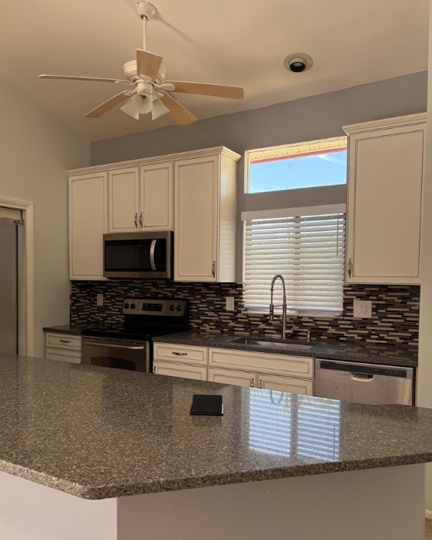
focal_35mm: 28
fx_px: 447
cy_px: 292
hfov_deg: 51.5
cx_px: 210
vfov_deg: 62.1
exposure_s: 1/189
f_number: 1.6
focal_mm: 5.96
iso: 80
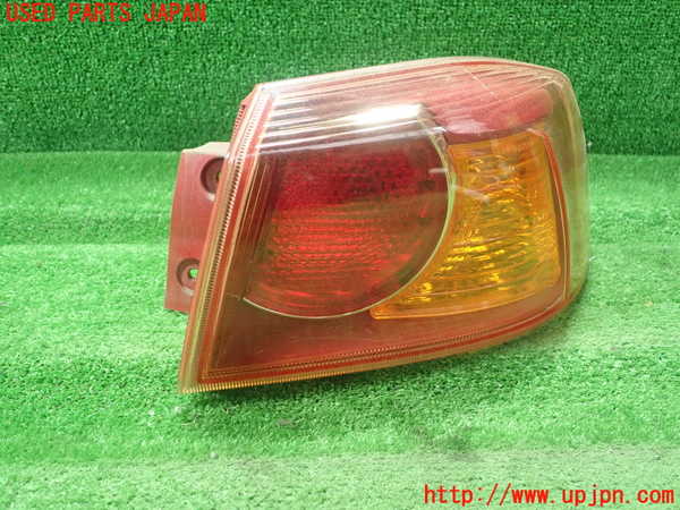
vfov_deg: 46.8
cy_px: 255
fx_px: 589
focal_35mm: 30
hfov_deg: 60.0
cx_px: 340
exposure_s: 1/100
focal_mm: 5.5
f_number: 2.3
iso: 800
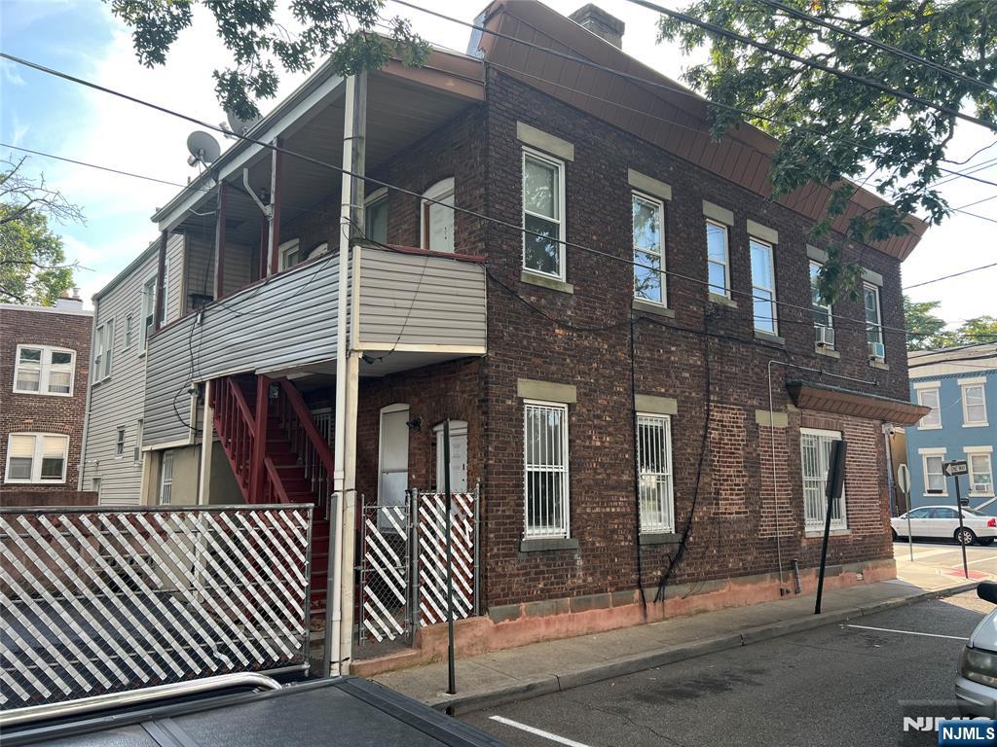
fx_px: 749
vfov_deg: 53.1
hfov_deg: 67.3
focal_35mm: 26
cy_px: 374
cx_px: 498
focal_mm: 5.7
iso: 50
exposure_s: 1/650
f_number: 1.5
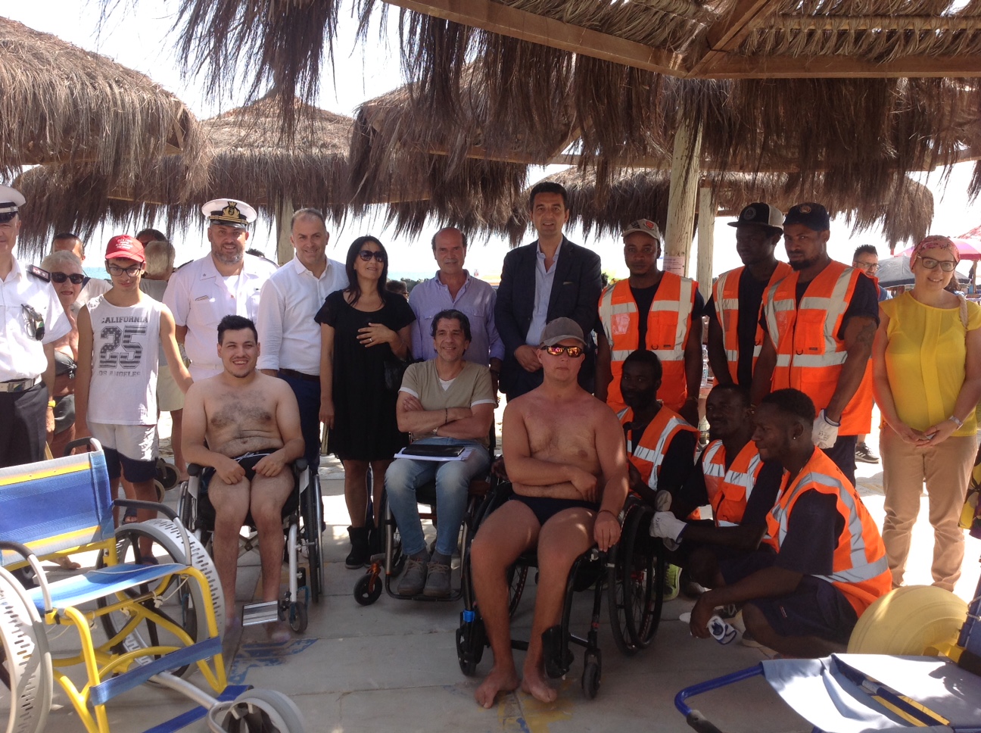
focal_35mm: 35
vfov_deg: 40.6
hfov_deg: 52.7
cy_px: 366
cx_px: 490
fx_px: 990
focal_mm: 4.28
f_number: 2.4
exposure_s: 1/581
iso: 50
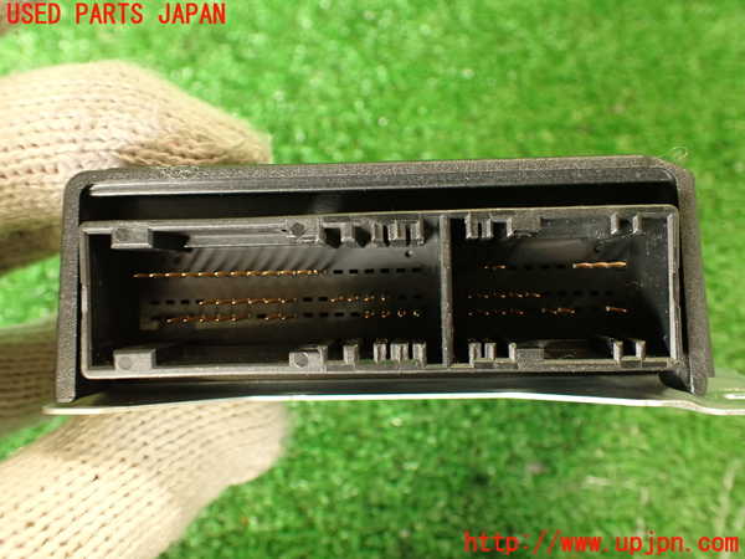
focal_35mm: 30
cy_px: 280
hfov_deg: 60.0
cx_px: 372
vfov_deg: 46.8
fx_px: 646
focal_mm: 5.4
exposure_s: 1/30
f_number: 2.3
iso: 320
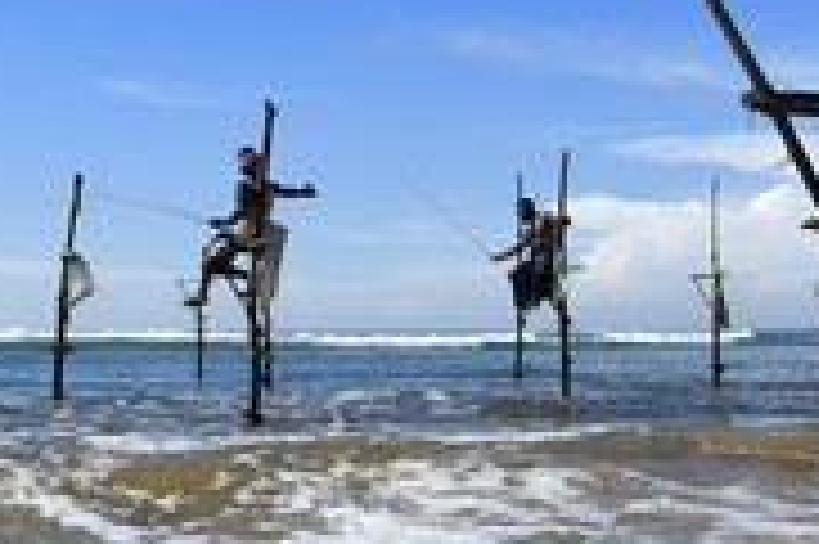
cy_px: 135
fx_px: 1364
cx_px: 482
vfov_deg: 22.4
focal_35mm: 60
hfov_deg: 33.3
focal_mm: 26
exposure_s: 1/250
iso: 200
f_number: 16
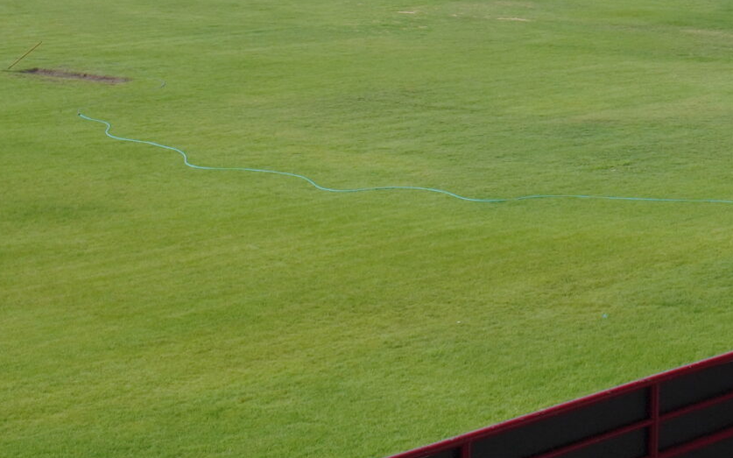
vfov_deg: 11.9
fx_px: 2149
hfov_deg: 18.6
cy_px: -117
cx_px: 806
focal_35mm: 108
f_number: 8
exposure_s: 1/500
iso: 320
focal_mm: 23
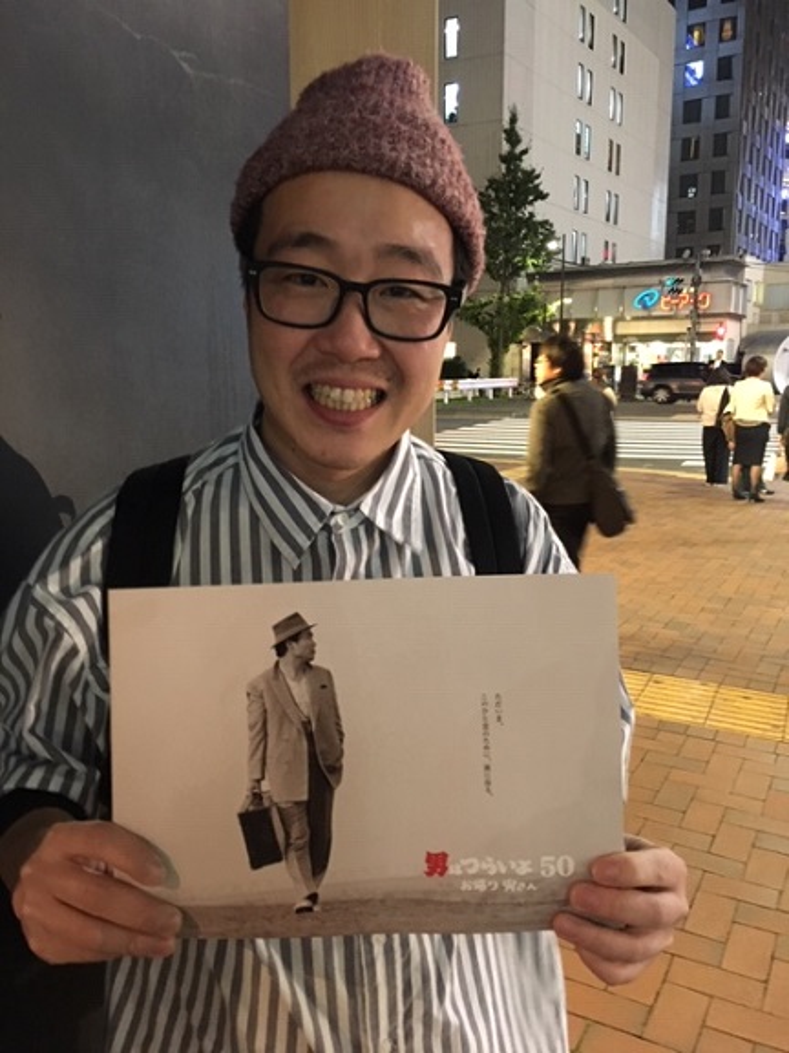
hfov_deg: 48.2
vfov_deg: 61.7
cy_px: 526
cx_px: 394
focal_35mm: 29
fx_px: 881
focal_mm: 4.15
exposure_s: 1/15
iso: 400
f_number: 2.2
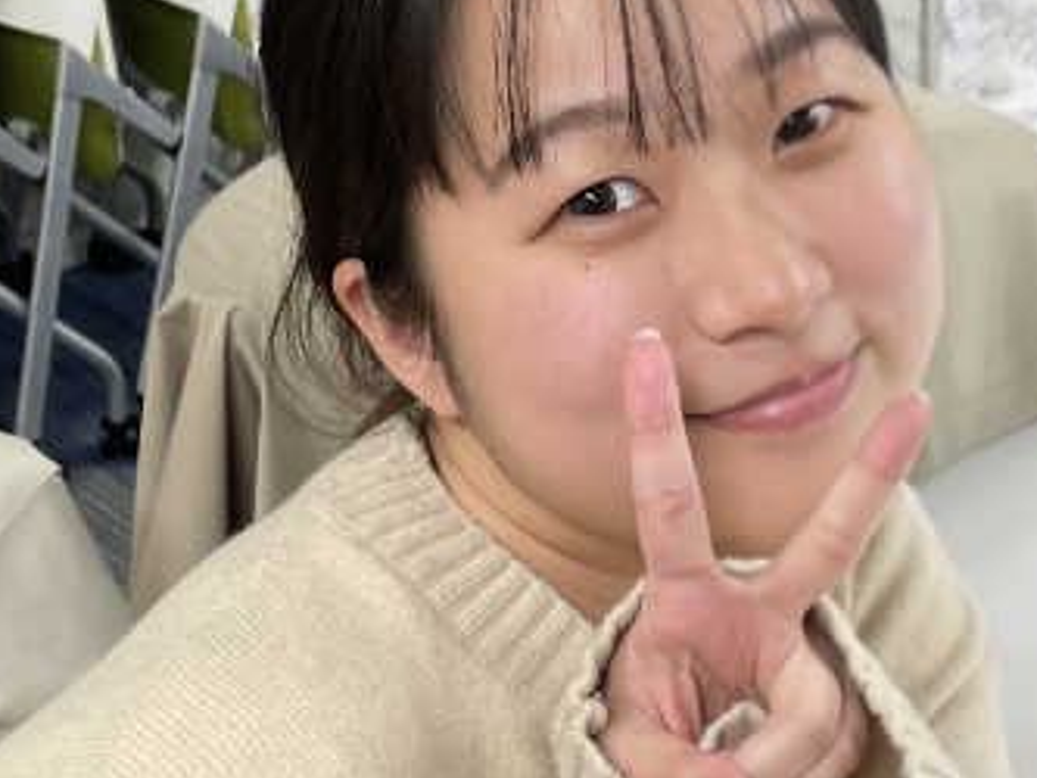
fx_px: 1169
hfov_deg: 47.6
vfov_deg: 36.7
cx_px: 617
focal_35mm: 39
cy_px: 297
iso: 64
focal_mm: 4.2
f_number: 1.6
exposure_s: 1/60
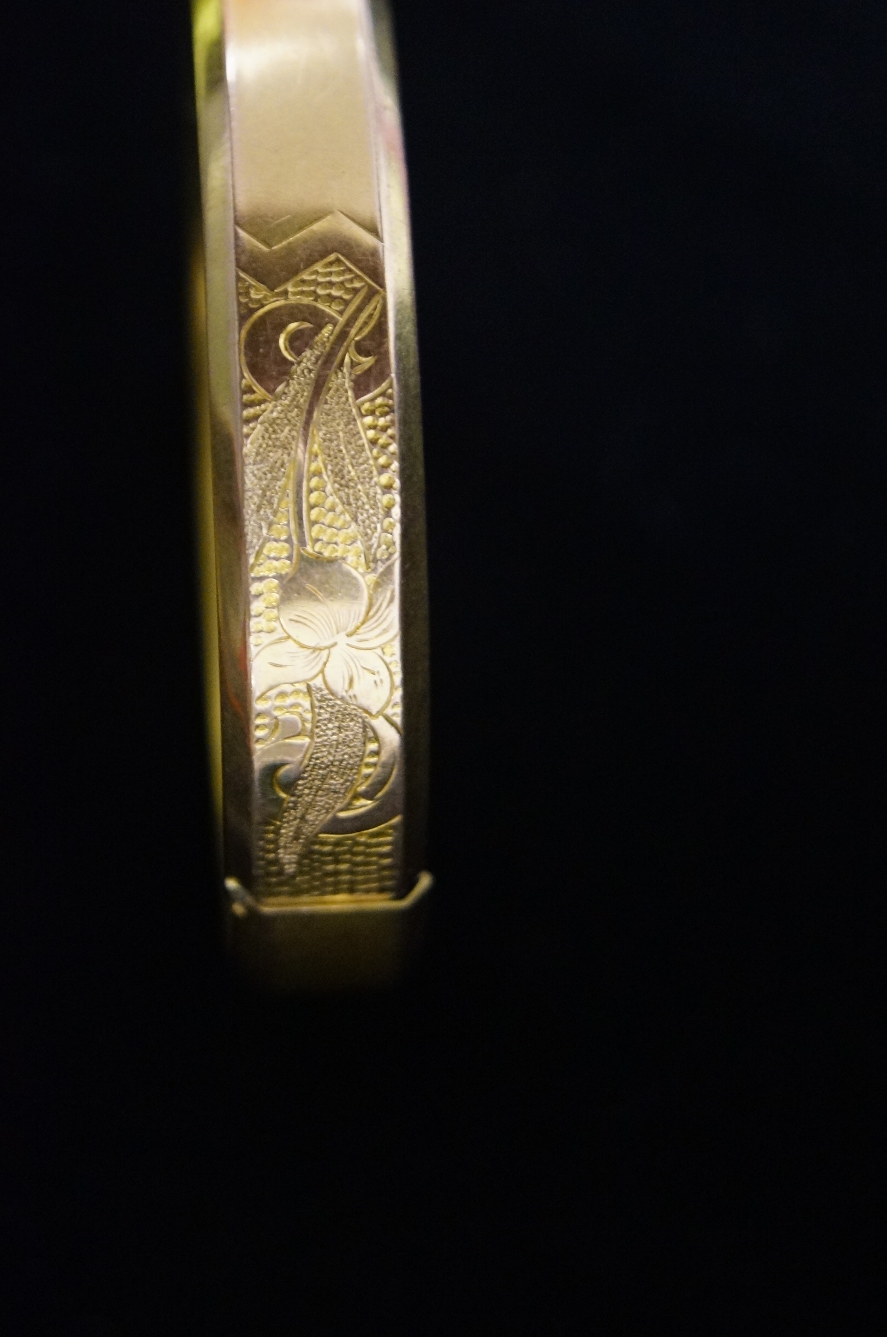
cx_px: 444
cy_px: 668
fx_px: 3059
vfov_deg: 24.7
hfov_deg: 16.5
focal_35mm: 82
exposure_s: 1/30
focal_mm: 55
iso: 3200
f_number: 5.6
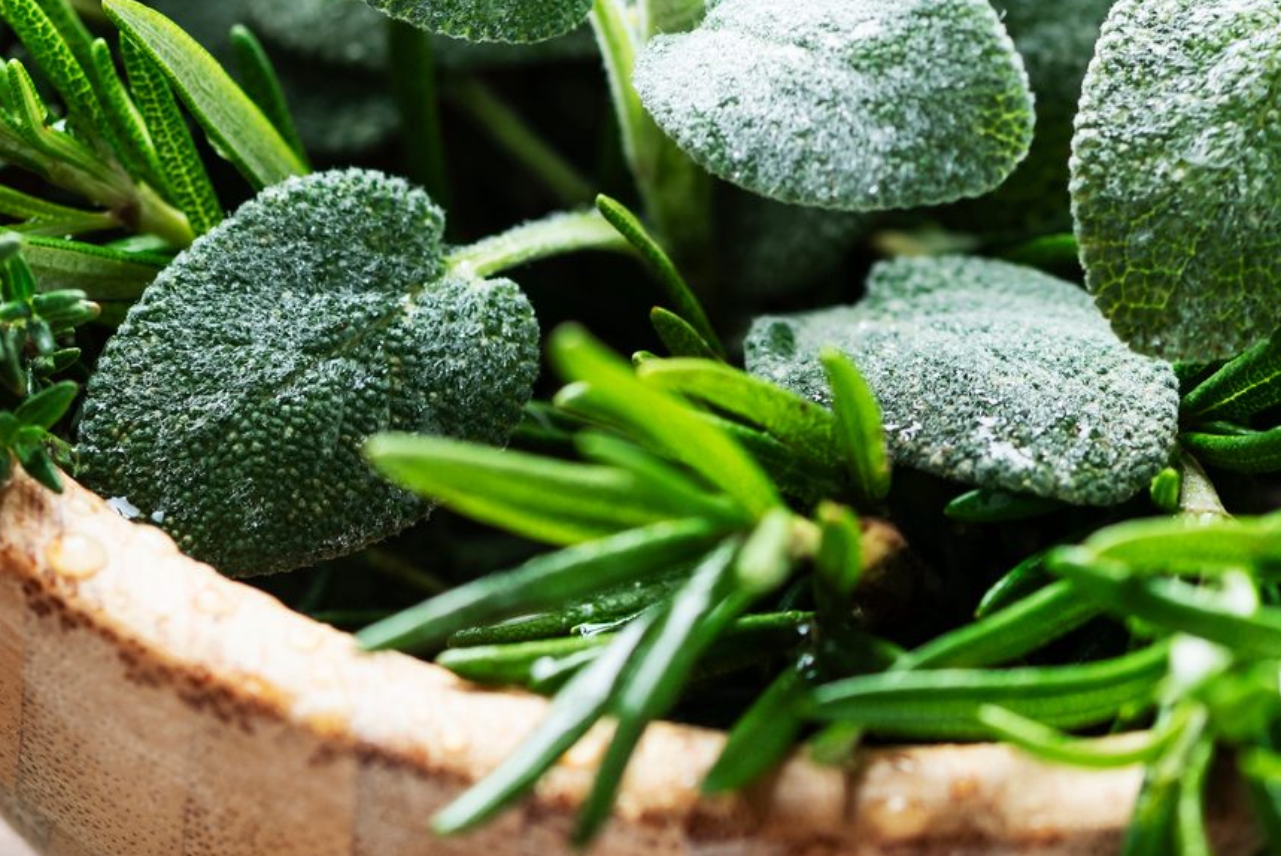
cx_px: 347
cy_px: 399
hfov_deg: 7.9
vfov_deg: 5.3
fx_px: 9222
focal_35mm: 259
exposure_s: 1/200
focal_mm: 105
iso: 200
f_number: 6.3
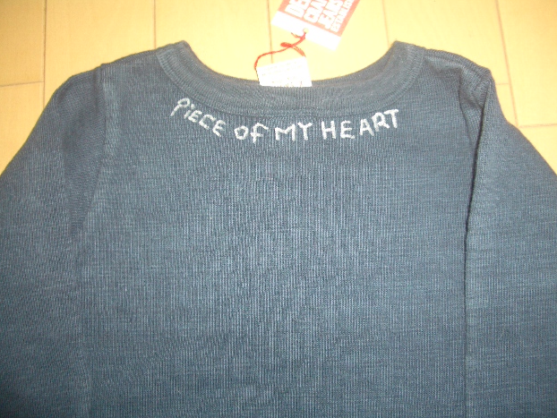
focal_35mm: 36
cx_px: 278
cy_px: 212
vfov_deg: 39.7
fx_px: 579
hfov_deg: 51.3
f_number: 2.6
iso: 100
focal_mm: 5.8
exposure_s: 1/60
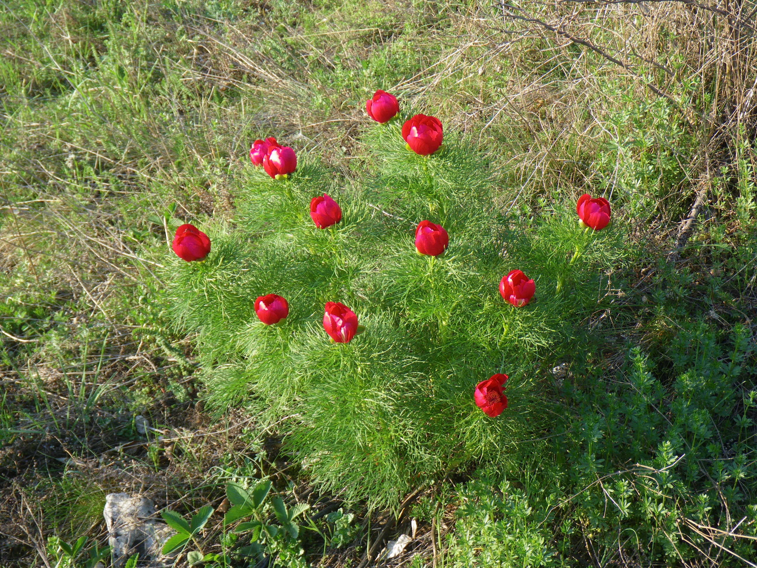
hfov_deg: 31.2
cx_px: 378
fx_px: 1356
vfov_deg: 23.7
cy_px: 284
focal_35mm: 62
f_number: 4.6
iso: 100
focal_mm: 11.1
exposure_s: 1/80
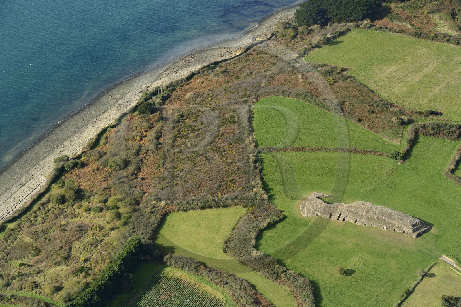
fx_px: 1407
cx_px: 230
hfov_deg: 18.6
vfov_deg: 12.4
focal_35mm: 110
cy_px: 154
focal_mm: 110
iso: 800
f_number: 8
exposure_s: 1/1250
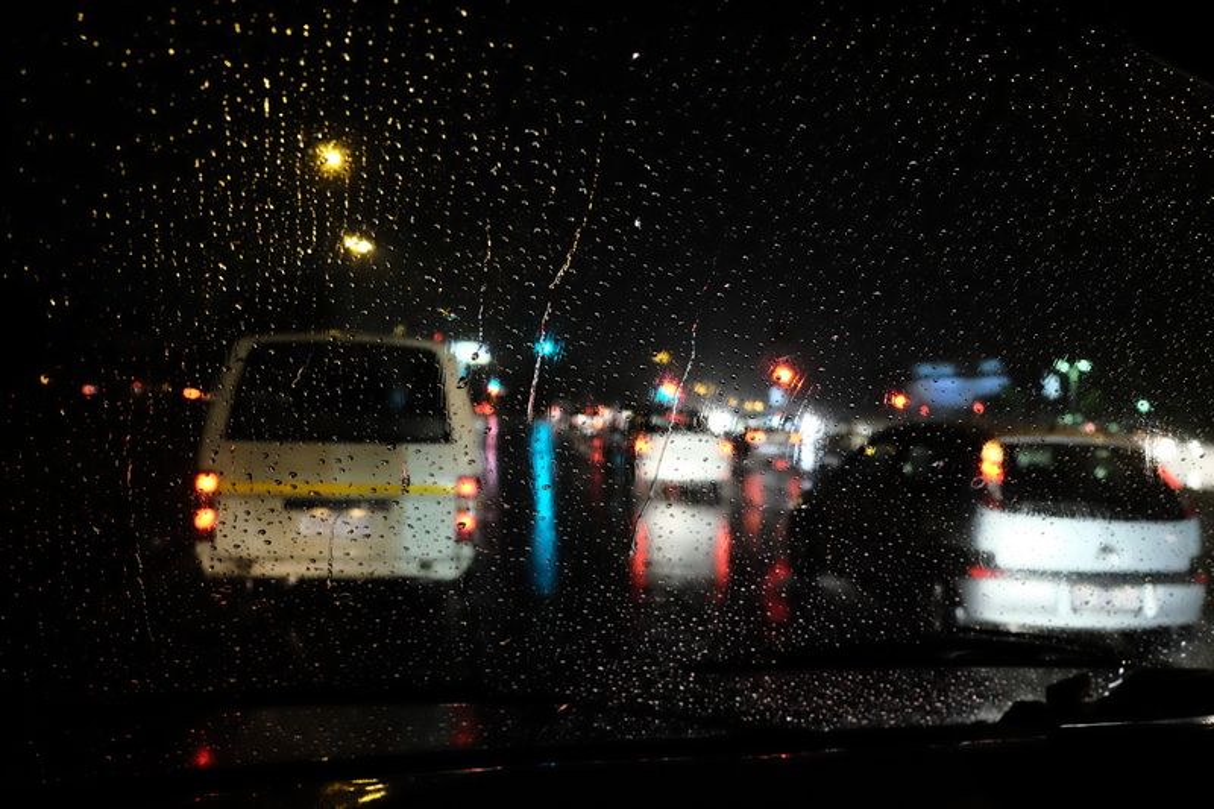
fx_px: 978
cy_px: 404
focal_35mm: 29
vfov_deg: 44.9
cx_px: 607
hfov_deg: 63.7
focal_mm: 19.6
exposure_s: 1/80
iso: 6400
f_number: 3.2
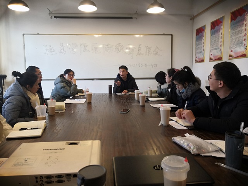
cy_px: 93
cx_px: 124
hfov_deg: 65.3
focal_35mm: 27
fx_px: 193
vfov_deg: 51.4
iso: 160
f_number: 1.8
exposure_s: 1/50
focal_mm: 3.95
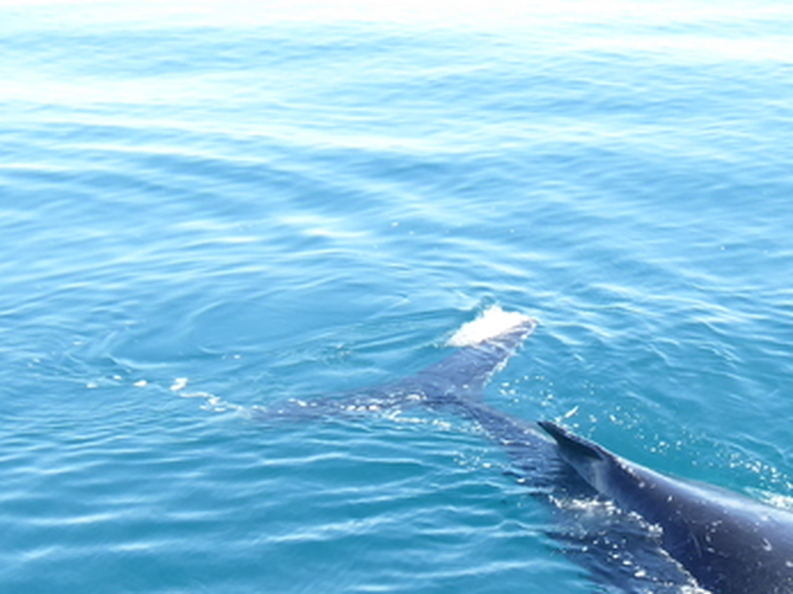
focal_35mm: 74
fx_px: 1694
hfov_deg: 24.6
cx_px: 871
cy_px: 624
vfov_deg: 19.2
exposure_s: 1/250
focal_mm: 5.4
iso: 160
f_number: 3.5
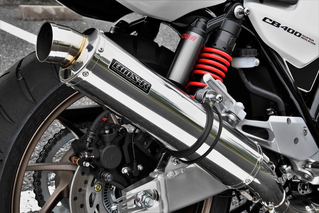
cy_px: 106
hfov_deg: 28.8
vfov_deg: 19.4
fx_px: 620
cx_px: 160
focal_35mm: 70
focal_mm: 70
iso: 3200
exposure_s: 1/200
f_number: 22
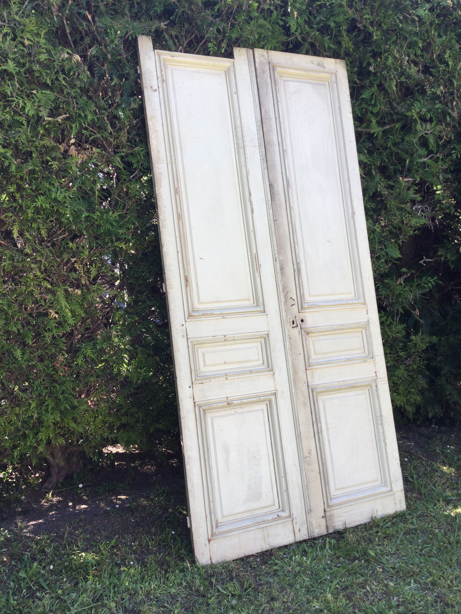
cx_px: 230
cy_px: 307
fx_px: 550
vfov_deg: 58.4
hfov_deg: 45.4
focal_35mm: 31
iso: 25
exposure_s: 1/138
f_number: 2.4
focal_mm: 3.3
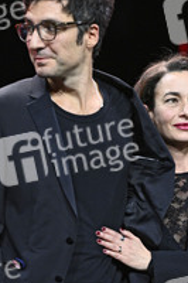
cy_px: 224
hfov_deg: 3.4
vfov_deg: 5.2
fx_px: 3139
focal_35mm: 400
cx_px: 107
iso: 5000
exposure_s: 1/250
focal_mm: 200
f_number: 4.5
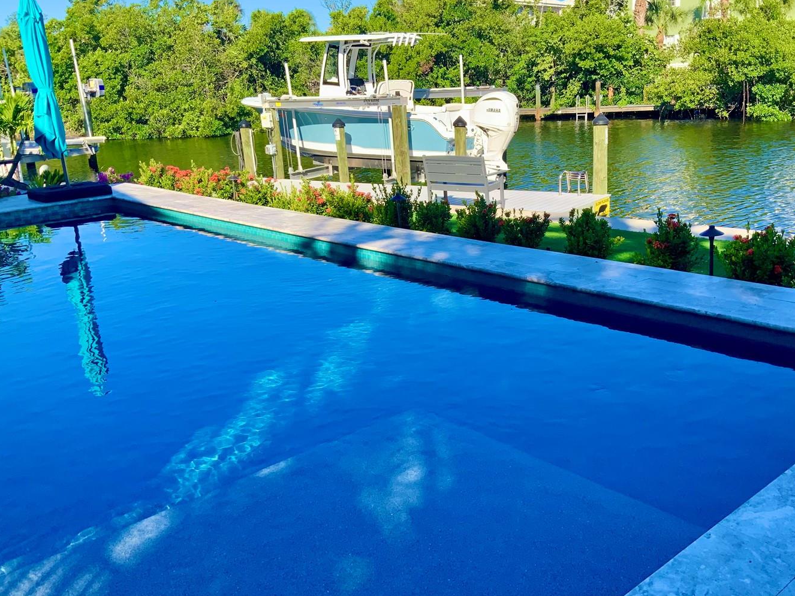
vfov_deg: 40.7
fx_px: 804
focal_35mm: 35
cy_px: 318
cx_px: 448
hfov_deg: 52.5
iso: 16
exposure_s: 1/978
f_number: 1.8
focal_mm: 3
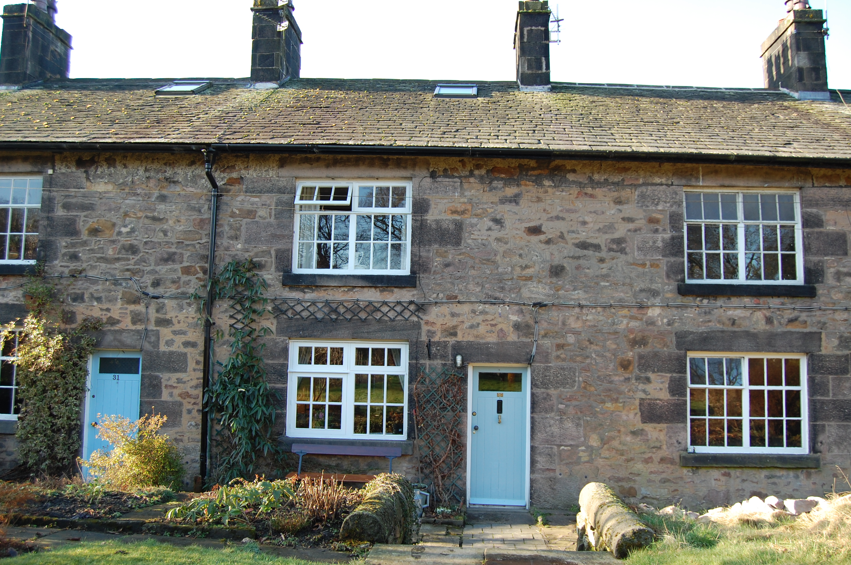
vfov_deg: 43.5
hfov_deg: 62.0
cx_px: 426
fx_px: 709
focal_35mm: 30
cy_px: 282
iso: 250
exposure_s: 1/125
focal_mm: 20
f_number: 5.6
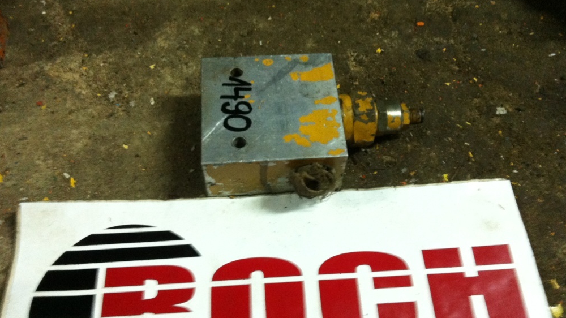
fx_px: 585
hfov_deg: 51.6
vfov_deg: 30.4
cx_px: 278
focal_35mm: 39
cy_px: 172
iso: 320
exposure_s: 1/15
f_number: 2.8
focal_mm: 3.85
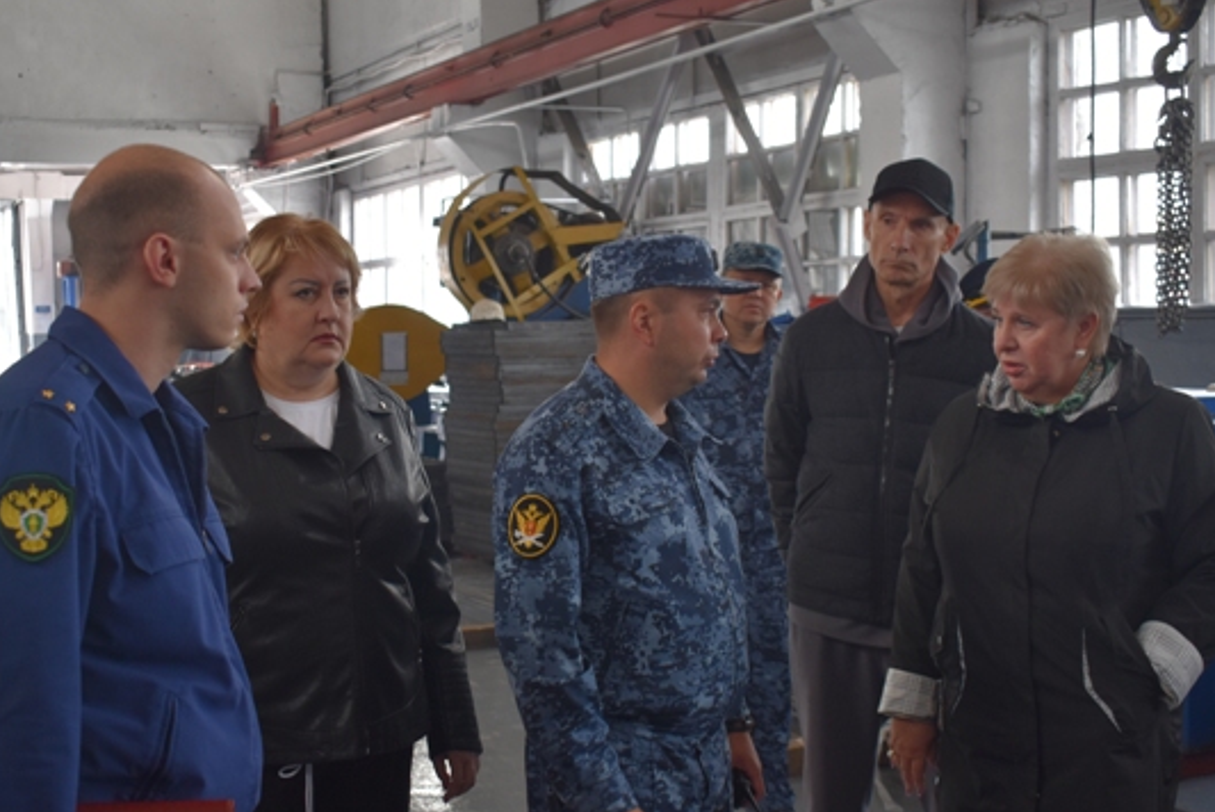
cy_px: 471
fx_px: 1641
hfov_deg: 40.6
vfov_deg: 27.7
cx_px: 540
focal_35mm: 49
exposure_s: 1/60
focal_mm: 27
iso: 400
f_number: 5
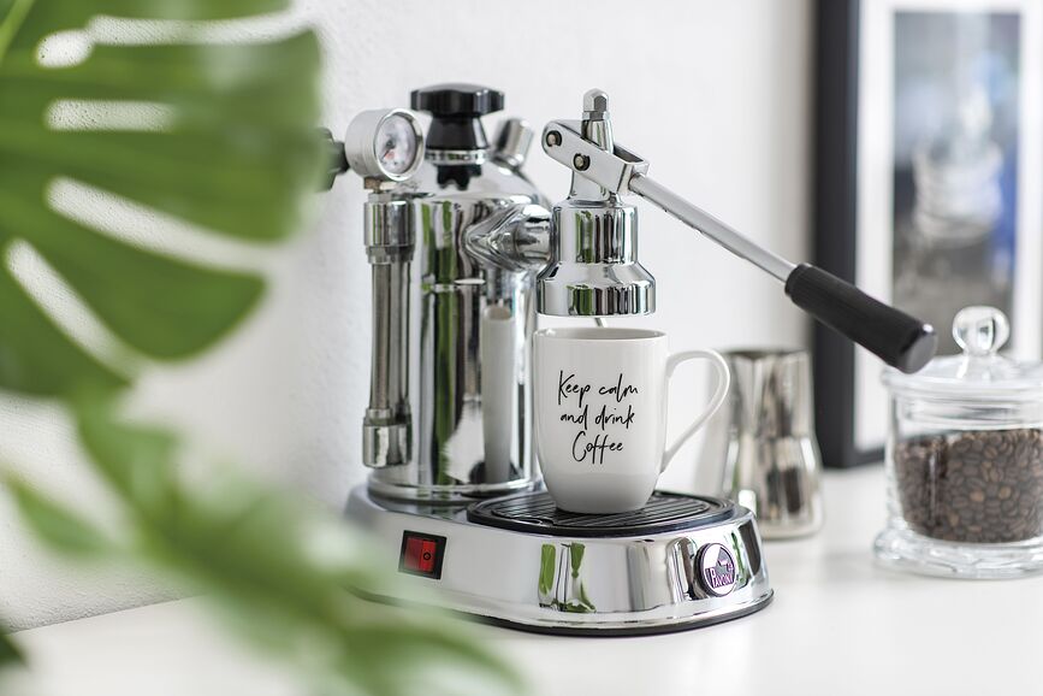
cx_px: 522
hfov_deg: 23.9
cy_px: 348
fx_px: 2462
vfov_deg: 16.1
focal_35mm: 85
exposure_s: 1/80
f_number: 2.2
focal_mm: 85
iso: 100
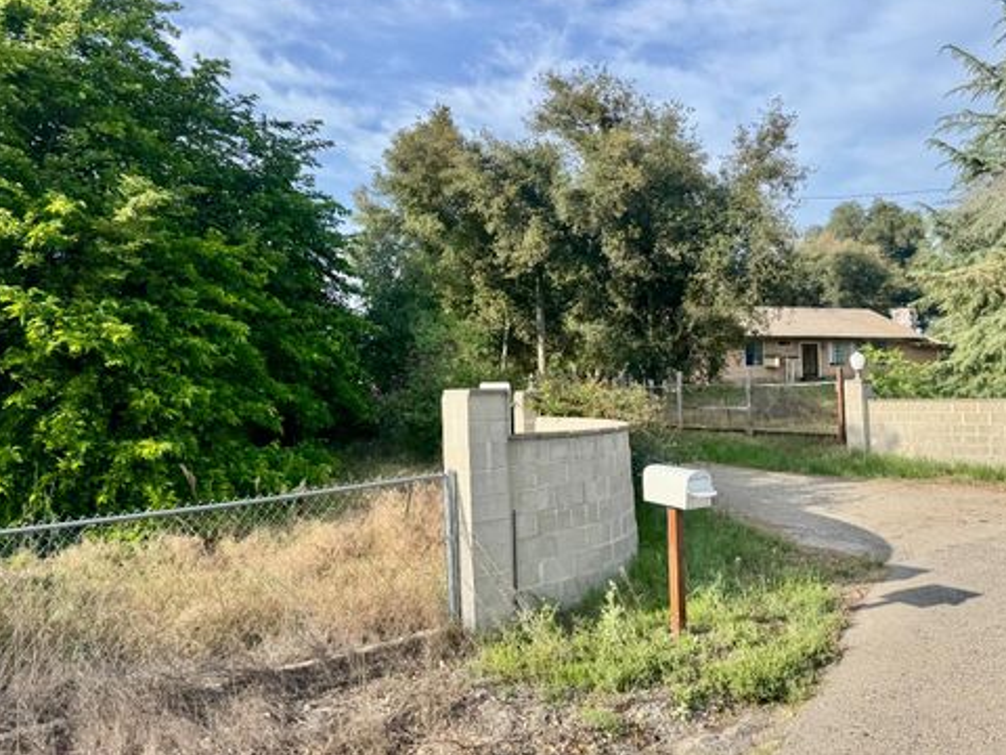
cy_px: 366
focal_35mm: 25
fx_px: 727
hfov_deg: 69.4
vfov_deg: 54.9
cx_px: 503
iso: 80
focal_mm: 6.76
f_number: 1.78
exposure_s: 1/2506
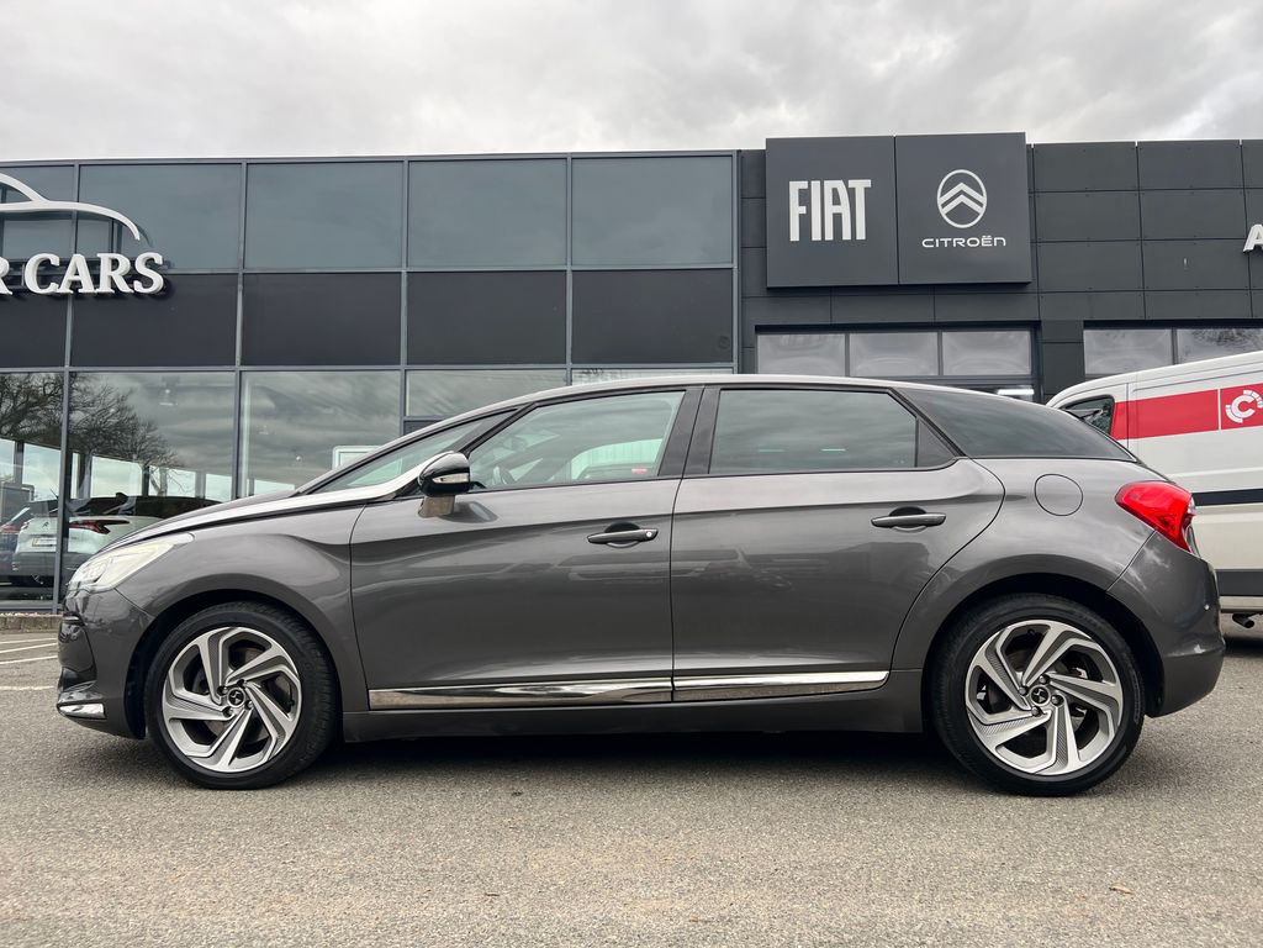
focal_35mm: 26
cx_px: 632
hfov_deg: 67.3
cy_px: 474
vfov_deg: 53.1
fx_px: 949
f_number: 1.5
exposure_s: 1/401
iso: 50
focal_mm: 5.7
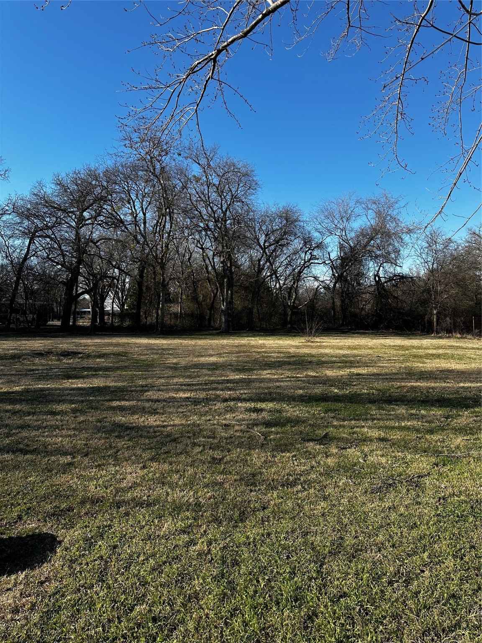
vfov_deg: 71.6
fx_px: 446
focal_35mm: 24
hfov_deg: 56.8
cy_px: 322
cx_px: 241
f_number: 1.78
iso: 80
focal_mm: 6.86
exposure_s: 1/2203
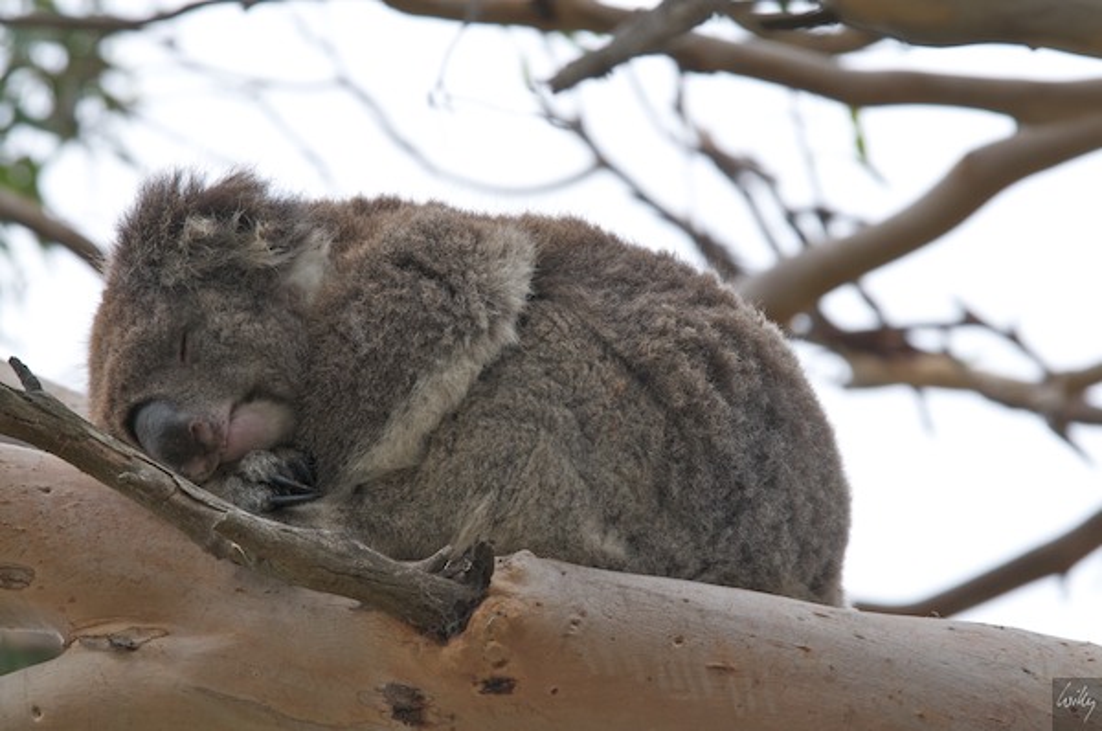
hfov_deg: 5.1
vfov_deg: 3.4
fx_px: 12377
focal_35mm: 405
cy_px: 366
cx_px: 551
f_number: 8
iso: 250
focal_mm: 270
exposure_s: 1/250
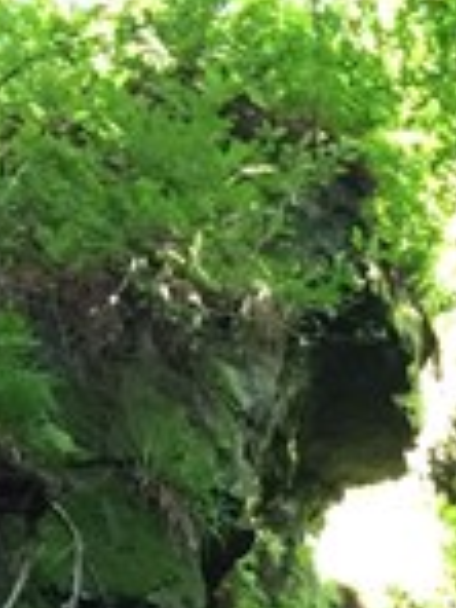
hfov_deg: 11.1
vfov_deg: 14.2
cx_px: 797
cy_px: 1039
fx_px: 2196
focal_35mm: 125
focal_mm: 4.15
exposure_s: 1/30
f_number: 2.2
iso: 125
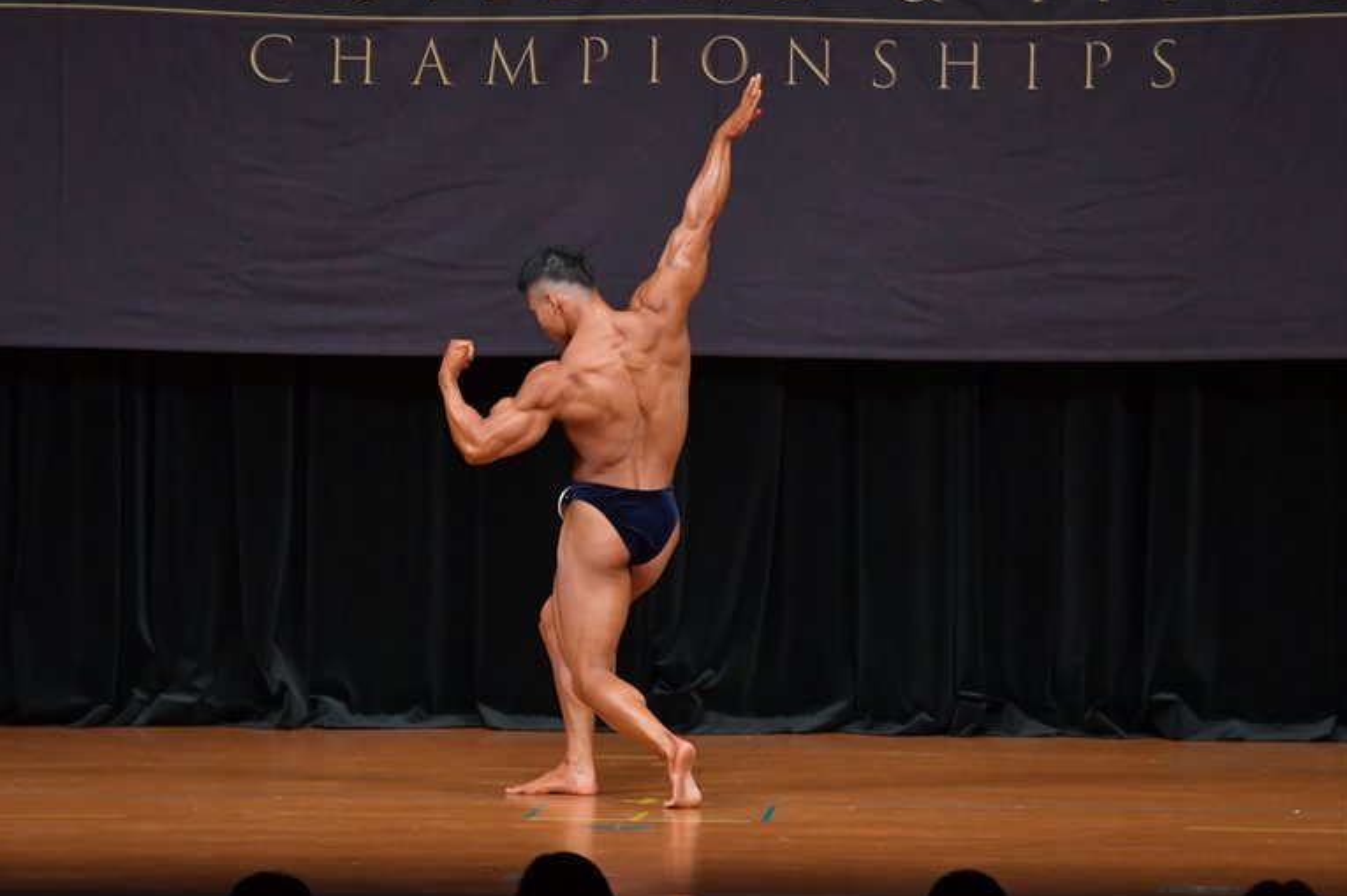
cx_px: 668
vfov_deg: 6.0
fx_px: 8525
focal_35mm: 228
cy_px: 445
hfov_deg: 9.0
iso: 4000
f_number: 5.6
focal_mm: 150
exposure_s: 1/400
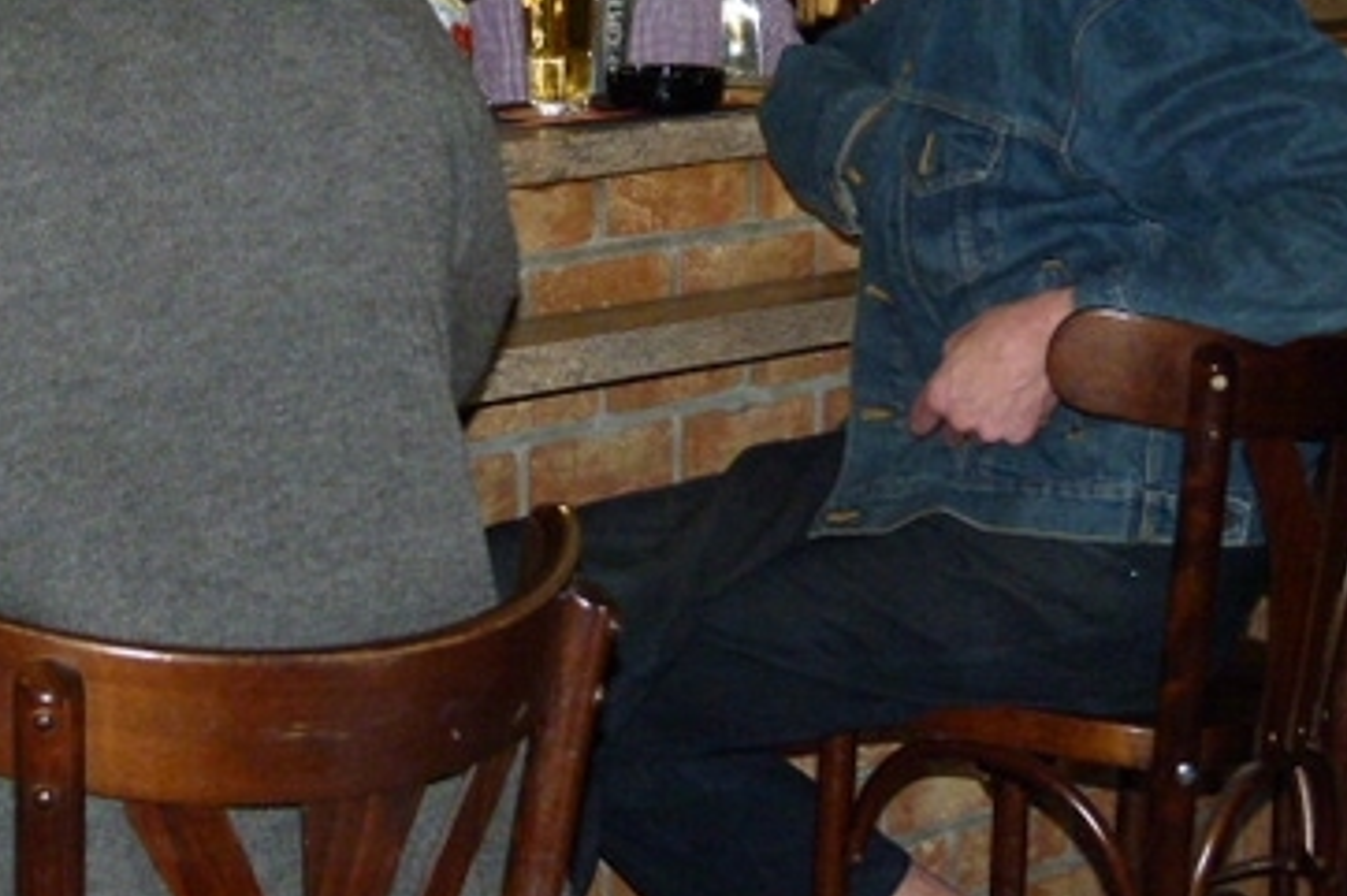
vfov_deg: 13.6
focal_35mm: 100
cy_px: 171
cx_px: 480
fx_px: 3740
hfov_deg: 20.4
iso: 400
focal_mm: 10.5
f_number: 3.2
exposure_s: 1/50
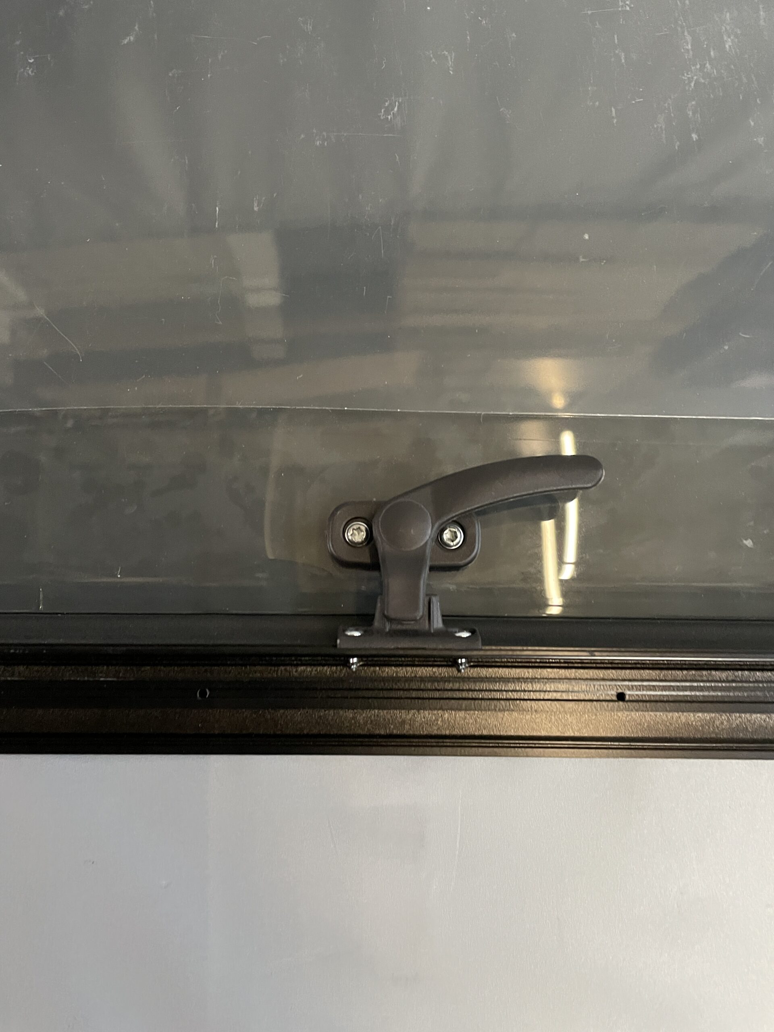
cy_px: 516
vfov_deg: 67.3
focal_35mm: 26
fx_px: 775
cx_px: 387
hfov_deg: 53.1
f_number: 1.6
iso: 500
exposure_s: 1/50
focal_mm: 4.2
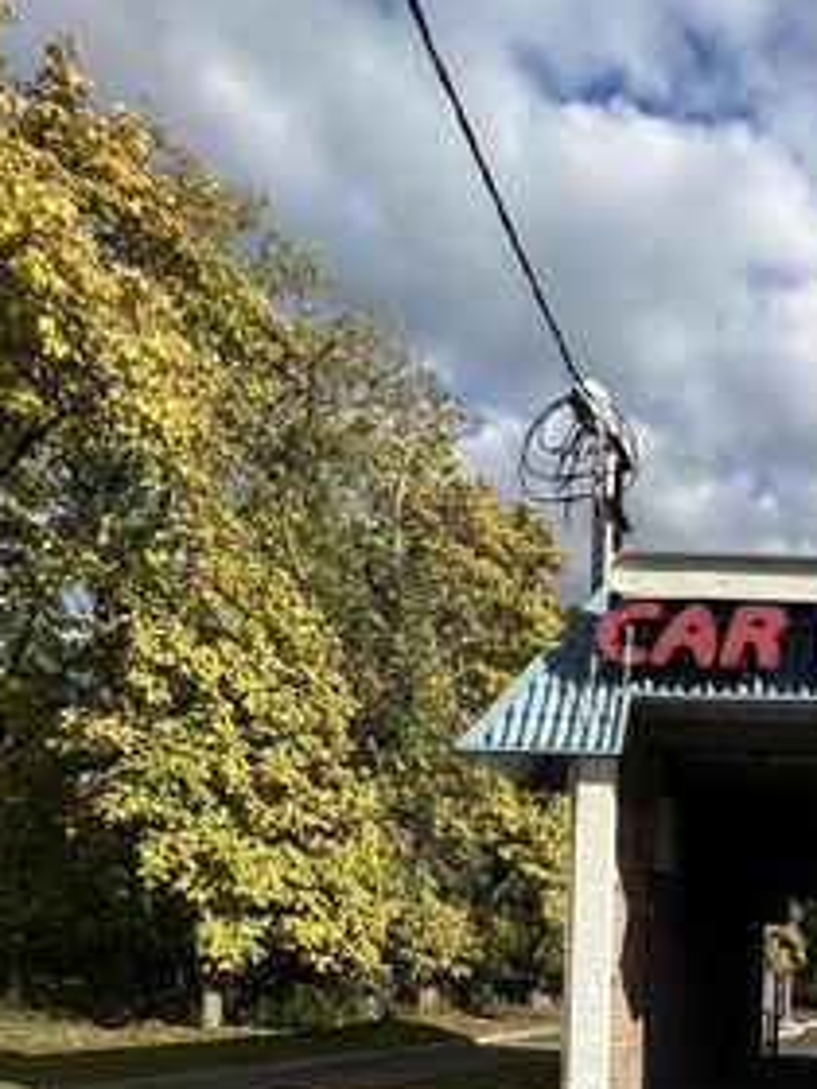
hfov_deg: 39.2
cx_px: 848
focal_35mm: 31
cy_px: 1036
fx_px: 976
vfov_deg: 49.8
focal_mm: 1.57
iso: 32
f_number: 1.8
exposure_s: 1/1119
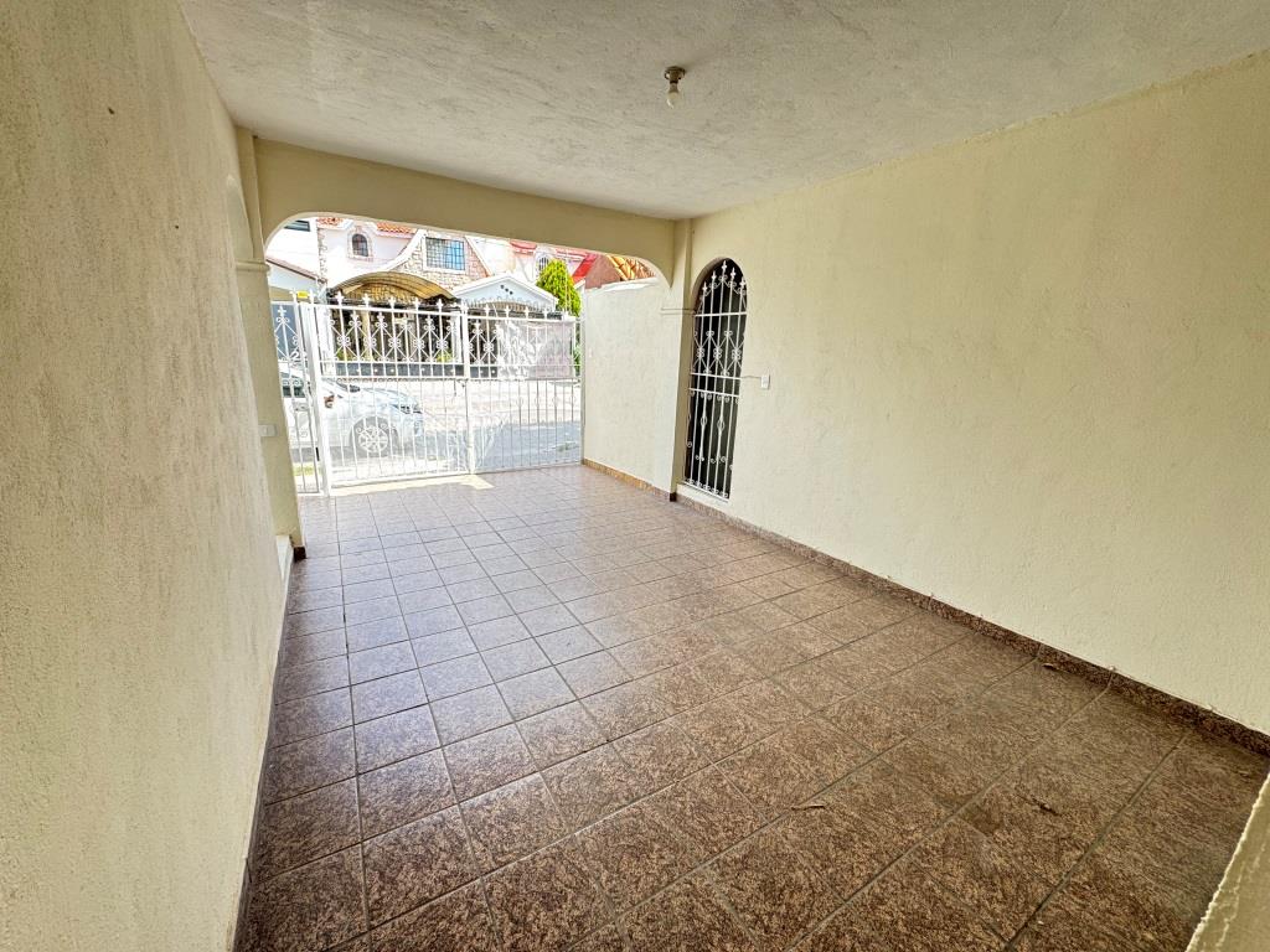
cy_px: 476
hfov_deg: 102.1
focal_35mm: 14
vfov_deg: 85.7
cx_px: 635
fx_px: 514
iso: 40
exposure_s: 1/99
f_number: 2.2
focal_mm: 2.22
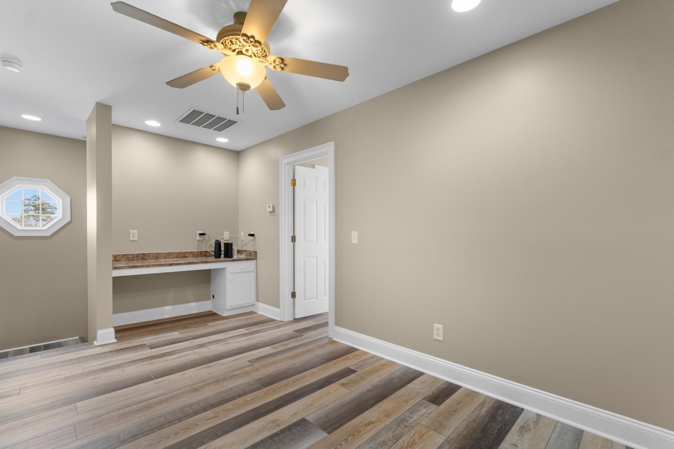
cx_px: 337
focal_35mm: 15
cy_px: 224
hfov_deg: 100.4
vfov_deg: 77.3
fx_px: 281
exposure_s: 1/3
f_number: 4.5
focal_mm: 10
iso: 100
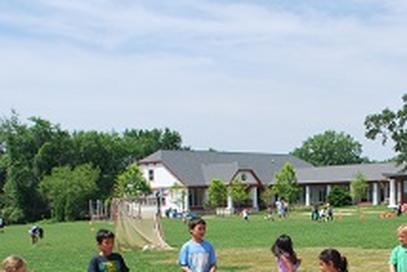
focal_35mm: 63
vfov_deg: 20.9
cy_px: 272
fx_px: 713
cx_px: 320
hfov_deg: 31.1
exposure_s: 1/250
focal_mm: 18
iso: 100
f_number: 8
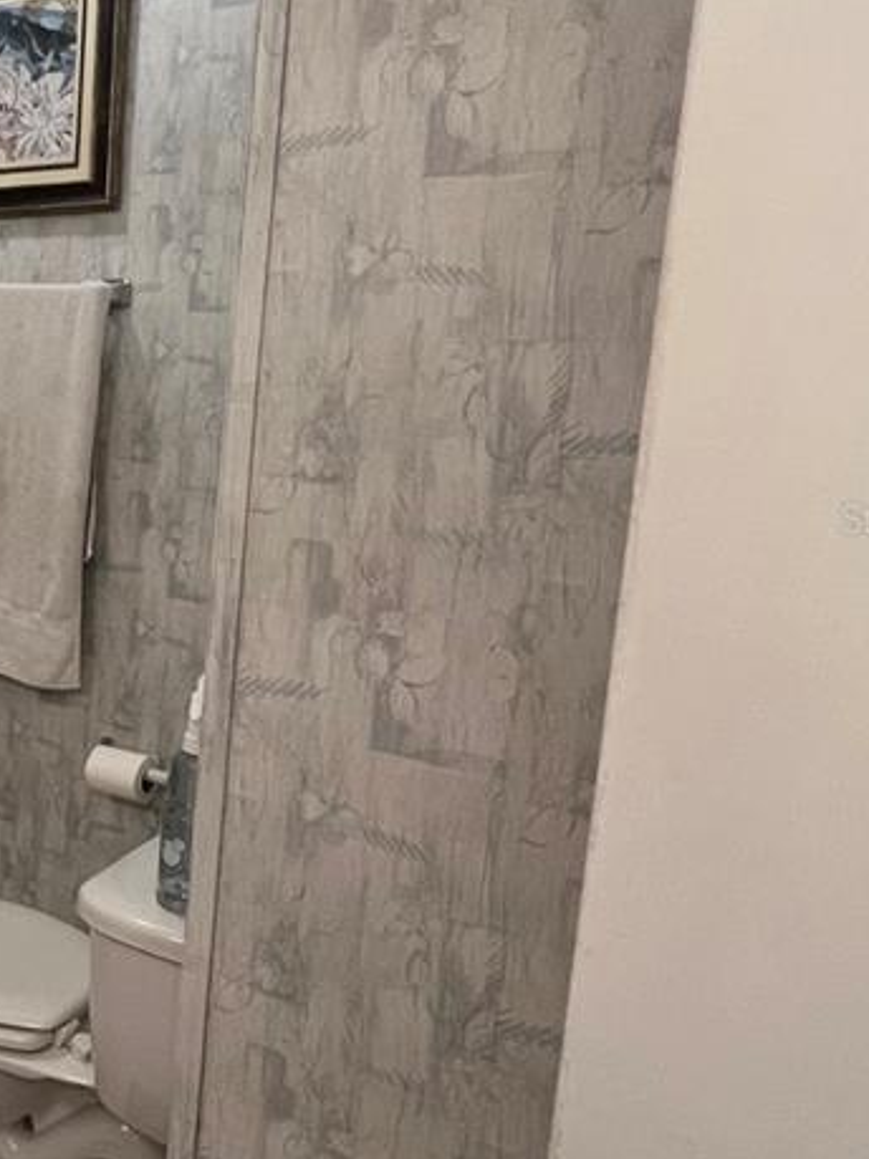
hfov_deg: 35.0
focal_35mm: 34
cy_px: 518
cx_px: -116
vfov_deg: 53.9
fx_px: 1139
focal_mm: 1.57
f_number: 1.8
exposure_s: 1/60
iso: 160
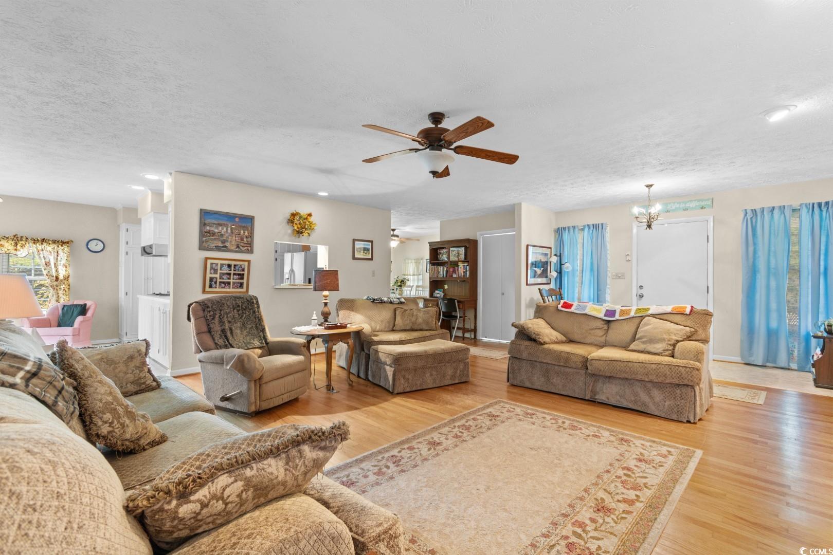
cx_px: 416
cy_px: 278
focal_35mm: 15
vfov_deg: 77.3
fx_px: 347
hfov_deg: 100.4
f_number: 4.5
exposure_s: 1.6
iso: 100
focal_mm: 10
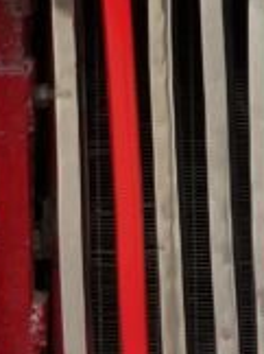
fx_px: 3354
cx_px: 423
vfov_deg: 5.9
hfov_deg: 4.5
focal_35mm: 329
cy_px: -219
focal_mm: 6
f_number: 2
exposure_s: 1/564
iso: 32
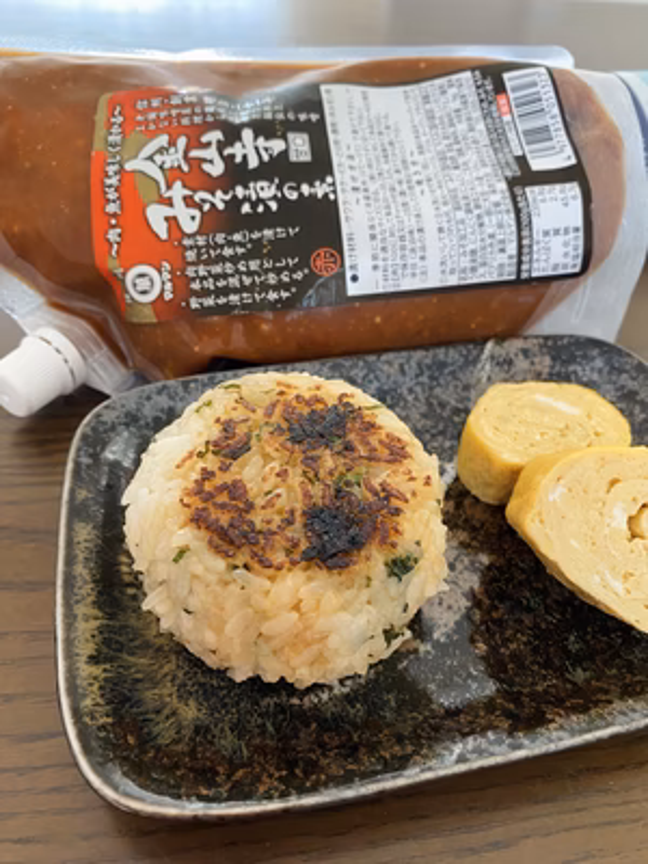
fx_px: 649
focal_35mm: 26
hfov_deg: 53.1
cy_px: 432
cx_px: 324
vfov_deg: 67.3
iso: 320
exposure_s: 1/60
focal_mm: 4.25
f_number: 1.8
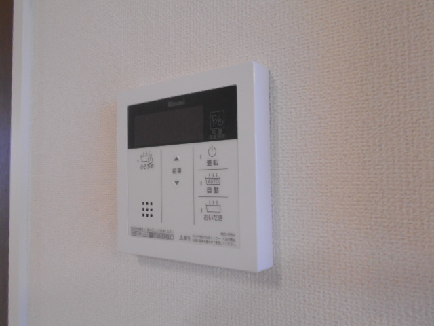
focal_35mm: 30
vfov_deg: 46.8
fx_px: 376
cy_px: 163
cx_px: 217
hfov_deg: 60.0
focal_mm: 5.1
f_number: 3.4
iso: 220
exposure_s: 1/30
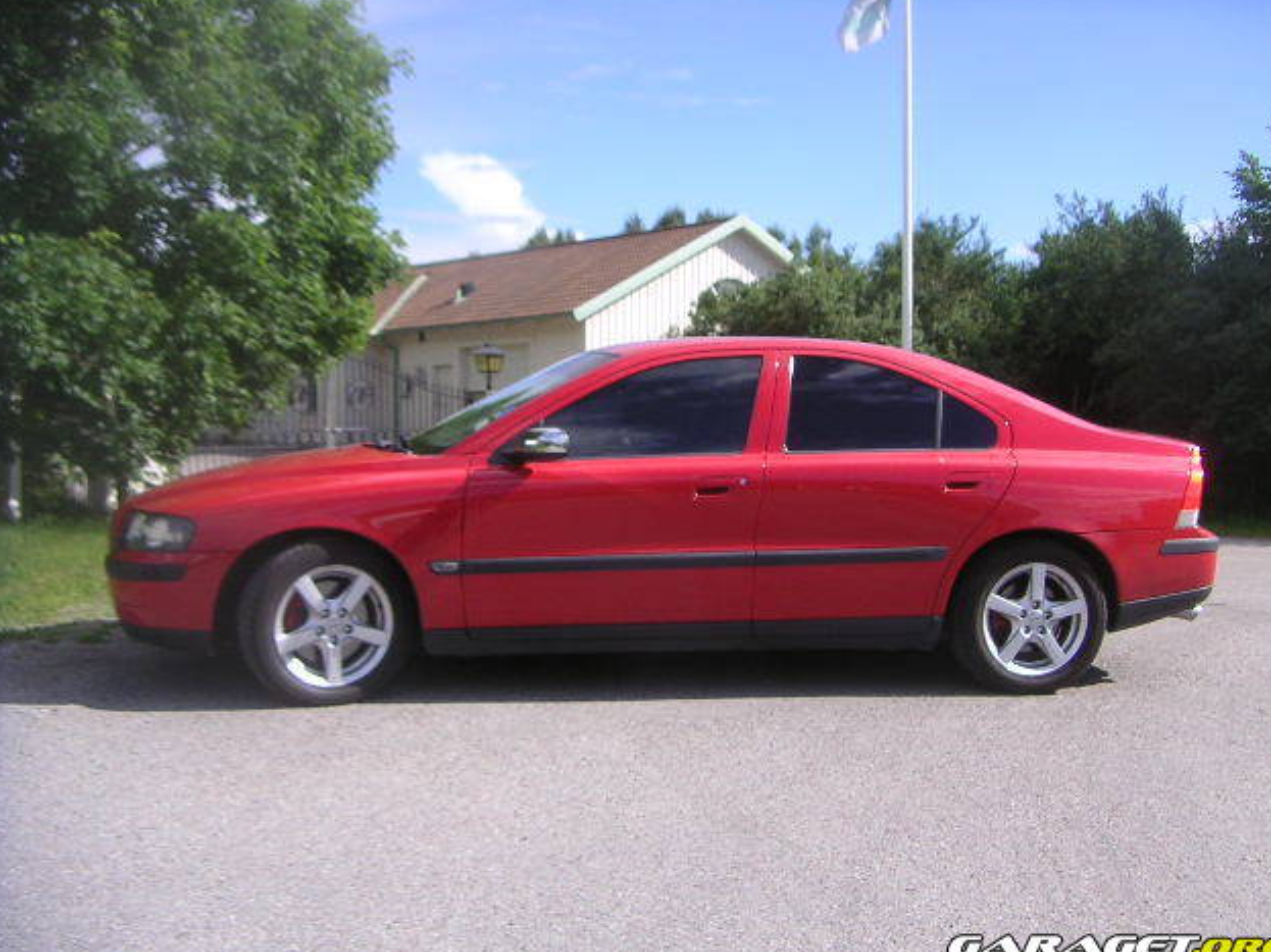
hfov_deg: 49.0
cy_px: 477
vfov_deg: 37.7
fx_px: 1395
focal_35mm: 38
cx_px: 645
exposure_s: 1/180
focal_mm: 4.8
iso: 64
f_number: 6.7
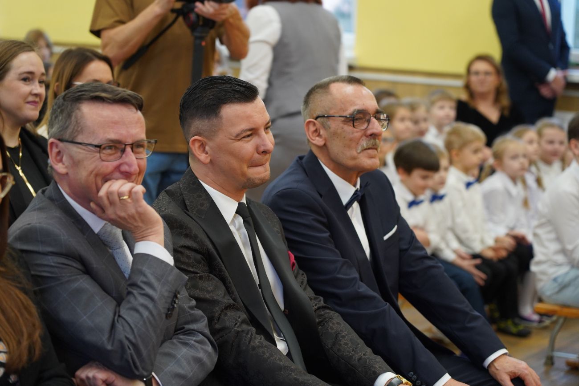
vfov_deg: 13.4
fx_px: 1641
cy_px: 193
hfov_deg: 20.0
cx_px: 290
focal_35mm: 102
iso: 1600
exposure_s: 1/125
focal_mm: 102
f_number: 4
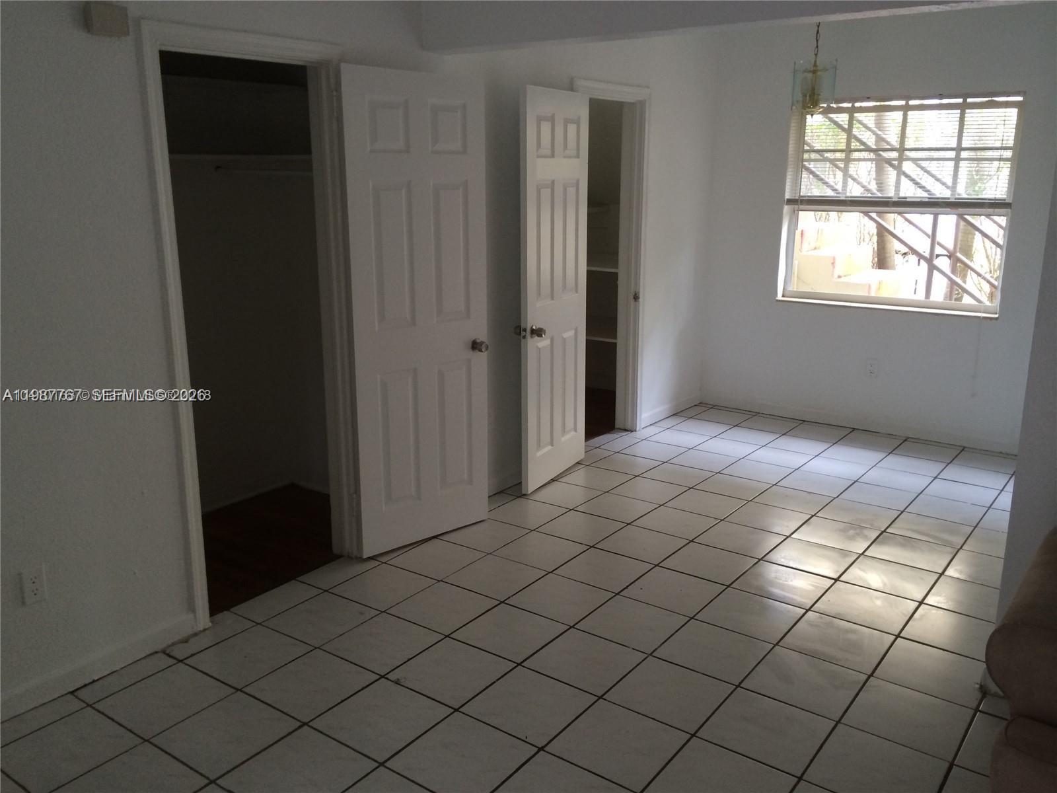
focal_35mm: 30
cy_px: 396
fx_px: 916
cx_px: 528
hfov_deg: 60.0
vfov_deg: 46.8
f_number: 2.2
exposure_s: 1/30
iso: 125
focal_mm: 4.12
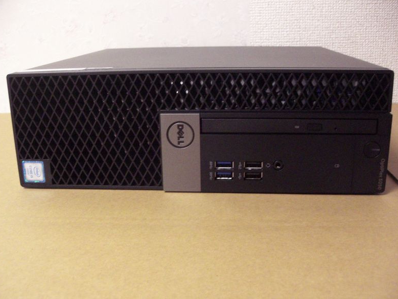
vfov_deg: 36.8
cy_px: 150
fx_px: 449
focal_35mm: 39
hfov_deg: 47.8
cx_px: 199
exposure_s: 1/40
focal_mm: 6.3
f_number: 3.1
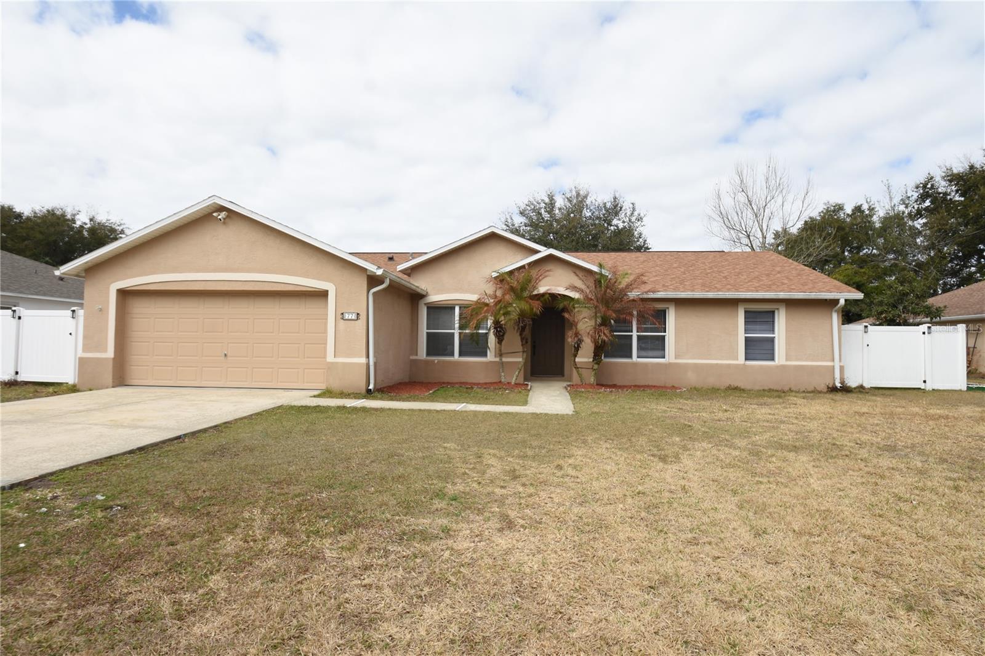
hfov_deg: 92.5
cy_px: 328
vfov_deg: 69.6
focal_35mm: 17
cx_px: 492
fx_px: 472
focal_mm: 11.5
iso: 100
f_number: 7.1
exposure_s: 1/200
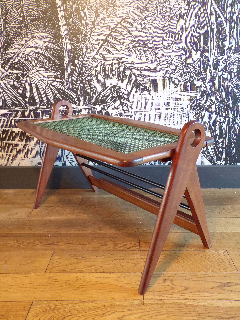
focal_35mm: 32
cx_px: 120
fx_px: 296
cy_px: 160
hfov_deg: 44.2
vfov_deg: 56.8
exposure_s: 1/17
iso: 301
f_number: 3.2
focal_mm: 5.8
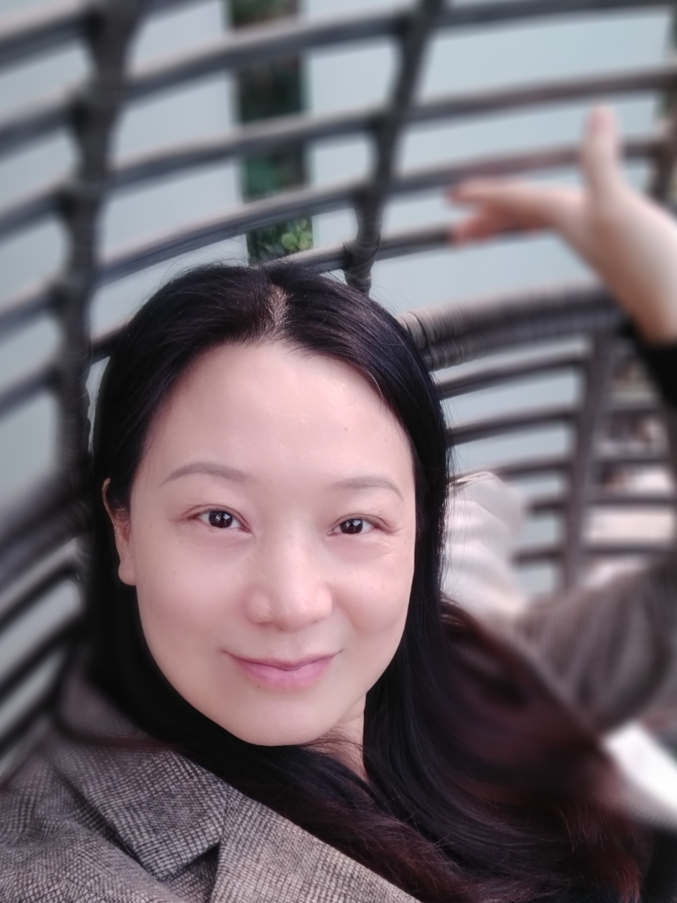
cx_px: 368
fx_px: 782
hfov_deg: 46.7
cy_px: 627
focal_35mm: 30
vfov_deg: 58.1
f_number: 2
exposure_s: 1/150
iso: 100
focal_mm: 3.57
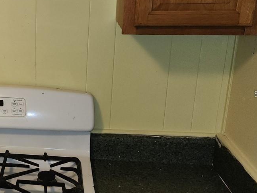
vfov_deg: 25.6
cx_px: -26
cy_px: 94
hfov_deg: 30.3
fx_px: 423
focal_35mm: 57
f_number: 1.8
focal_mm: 6.4
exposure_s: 1/40
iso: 100
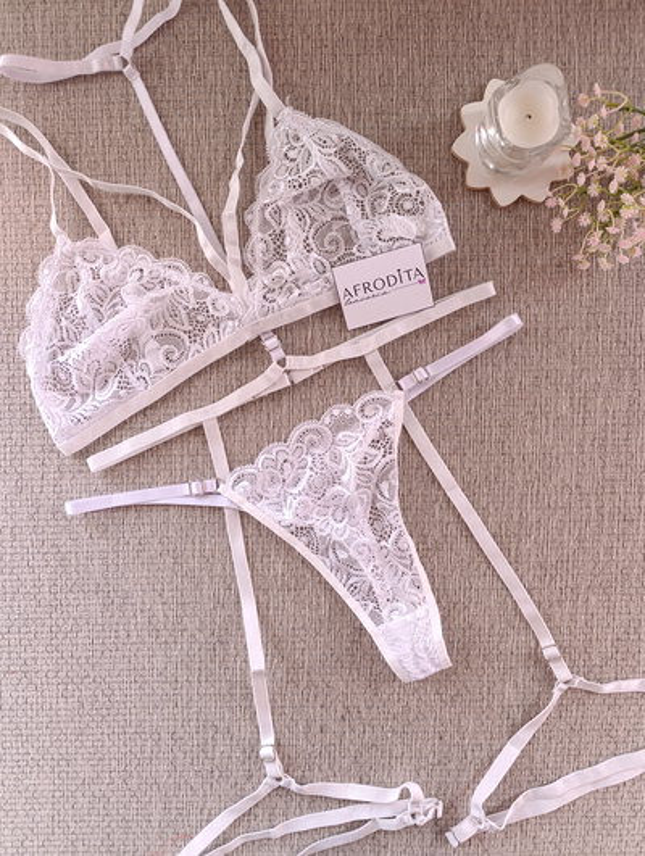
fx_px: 570
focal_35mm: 23
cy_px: 428
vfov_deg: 73.8
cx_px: 322
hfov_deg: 59.0
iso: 320
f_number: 1.6
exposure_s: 1/100
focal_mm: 6.14
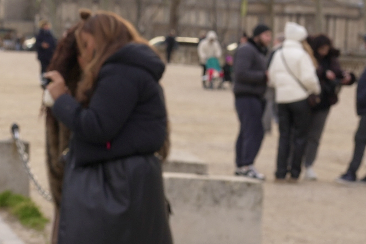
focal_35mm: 147
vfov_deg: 9.3
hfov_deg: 12.7
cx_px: -301
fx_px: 1494
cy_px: 83
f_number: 6.3
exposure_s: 1/50
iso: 100
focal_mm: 28
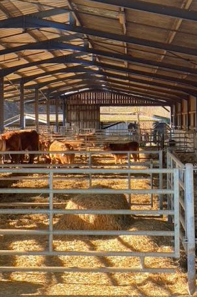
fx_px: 649
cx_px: 90
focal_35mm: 79
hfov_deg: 17.2
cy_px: 89
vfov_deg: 25.5
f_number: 2
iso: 40
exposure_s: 1/122
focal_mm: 6
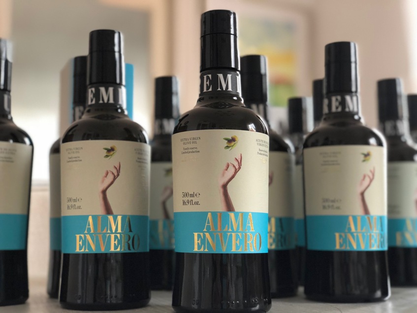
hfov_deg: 36.8
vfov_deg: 28.0
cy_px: 156
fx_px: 626
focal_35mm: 52
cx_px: 208
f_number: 2.4
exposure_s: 1/33
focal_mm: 6
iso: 100
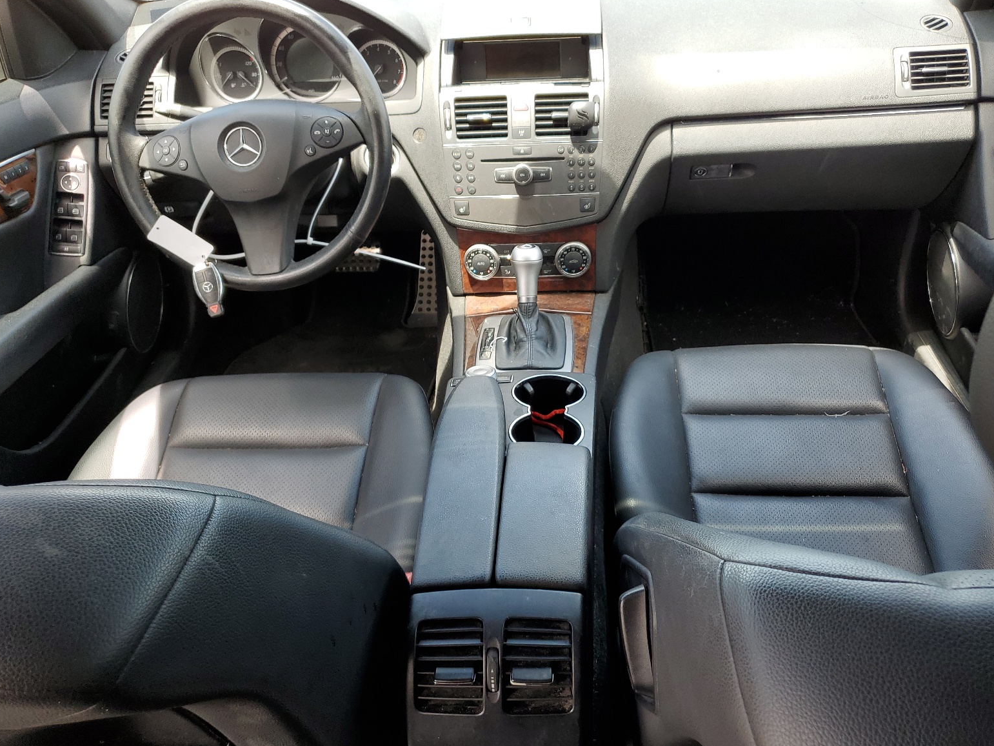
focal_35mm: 27
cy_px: 363
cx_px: 506
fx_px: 775
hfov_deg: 65.3
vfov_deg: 51.4
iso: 50
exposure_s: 1/172
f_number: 1.5
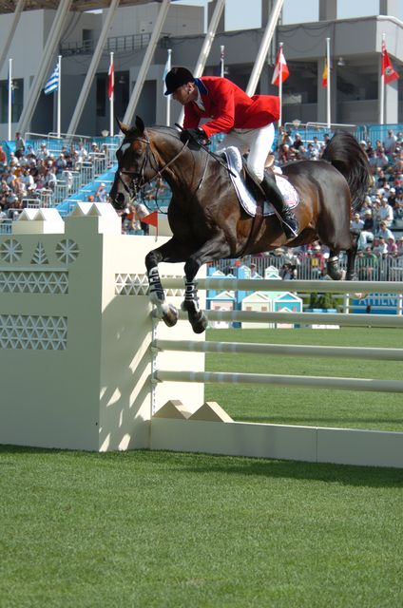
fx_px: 2934
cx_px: 202
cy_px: 304
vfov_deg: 11.8
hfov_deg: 7.9
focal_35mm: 174
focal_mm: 116
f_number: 5.6
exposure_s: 1/800
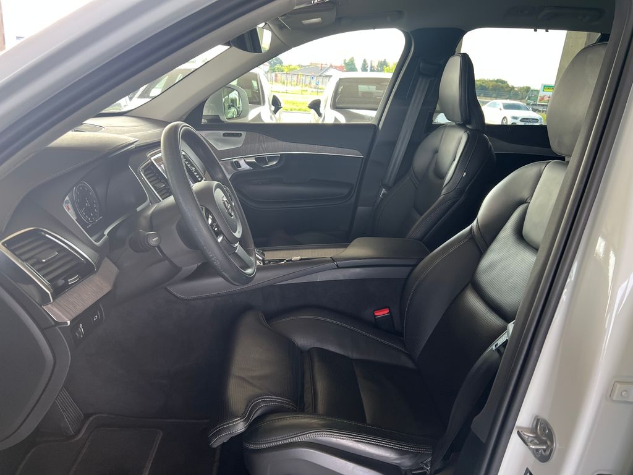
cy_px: 238
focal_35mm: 26
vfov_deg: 53.1
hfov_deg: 67.3
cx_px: 316
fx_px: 475
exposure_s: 1/121
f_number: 1.5
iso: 100
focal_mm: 5.7
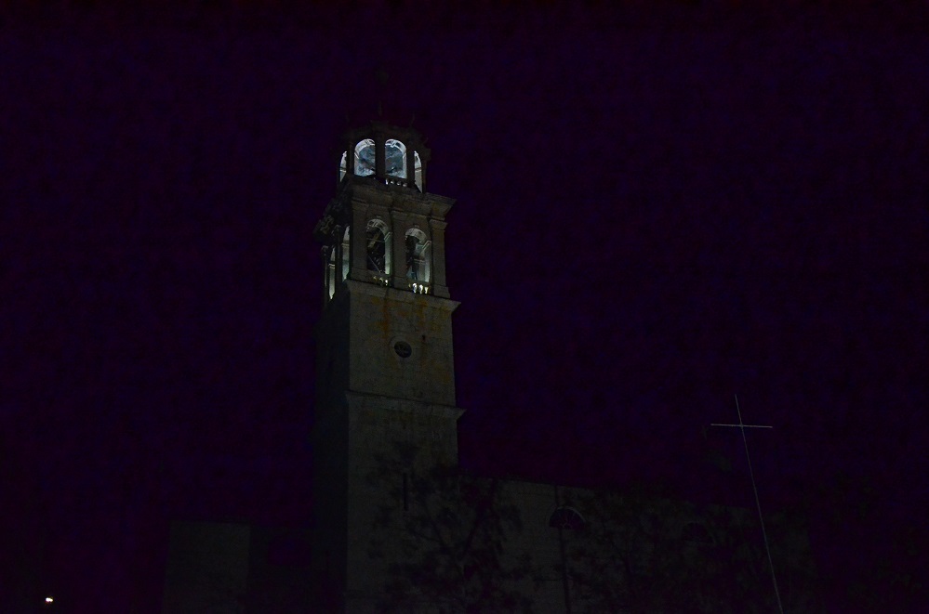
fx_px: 927
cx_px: 464
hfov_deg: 53.2
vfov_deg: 36.7
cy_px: 307
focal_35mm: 36
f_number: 4
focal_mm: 24
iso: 6400
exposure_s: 1/500
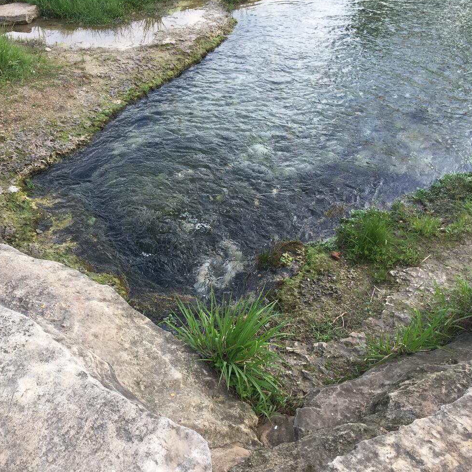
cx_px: 164
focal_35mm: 35
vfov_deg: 47.2
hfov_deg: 46.6
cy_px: 236
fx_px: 540
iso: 32
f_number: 2.2
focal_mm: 4.15
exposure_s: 1/181
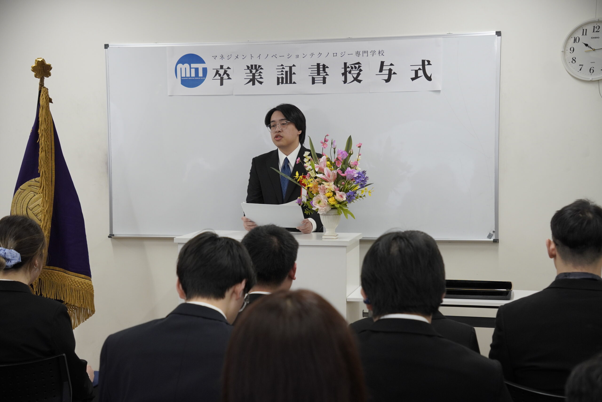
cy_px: 201
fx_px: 939
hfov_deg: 35.6
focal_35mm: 56
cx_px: 301
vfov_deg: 24.2
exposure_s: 1/160
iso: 500
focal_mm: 37.4
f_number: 4
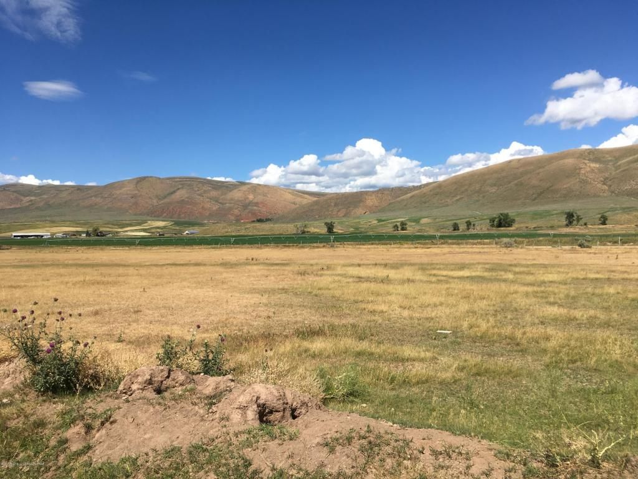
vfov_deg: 48.2
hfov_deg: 61.7
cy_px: 240
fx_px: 534
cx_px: 319
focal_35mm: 29
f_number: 2.2
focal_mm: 4.15
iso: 25
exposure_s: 1/2262
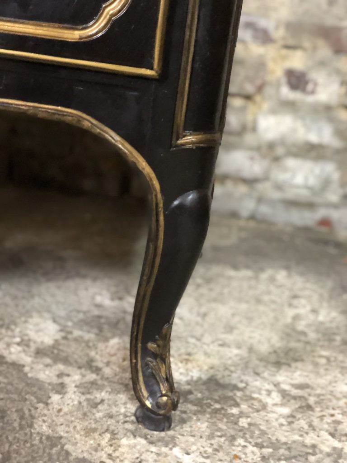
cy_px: 232
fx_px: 695
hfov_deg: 28.0
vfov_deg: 36.8
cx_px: 174
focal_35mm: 52
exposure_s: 1/8
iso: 200
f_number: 2.4
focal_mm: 6
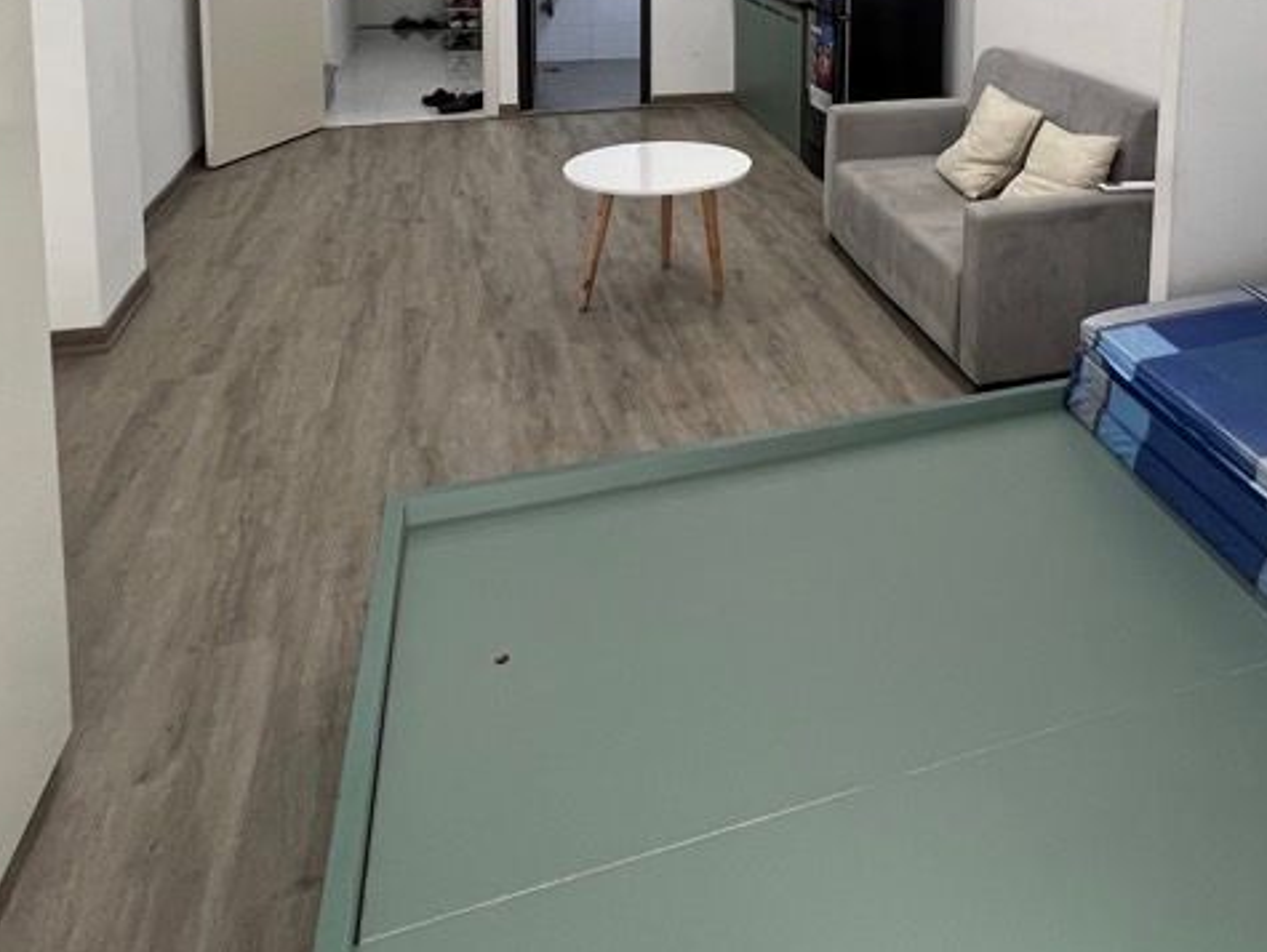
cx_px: 939
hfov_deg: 60.2
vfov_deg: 42.9
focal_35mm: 28
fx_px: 1026
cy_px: 3
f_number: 1.8
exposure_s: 1/100
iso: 160
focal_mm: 1.57
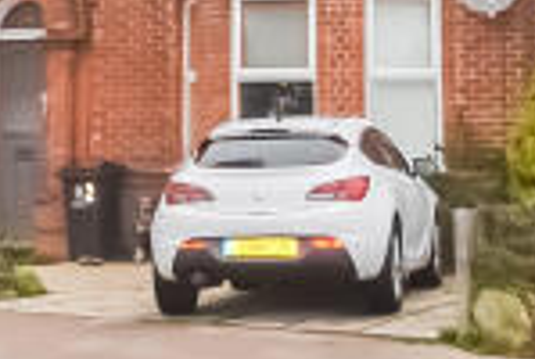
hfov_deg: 14.2
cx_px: 219
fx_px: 2144
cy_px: -357
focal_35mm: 144
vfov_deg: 9.0
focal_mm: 14
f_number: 4
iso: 110
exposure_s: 1/125
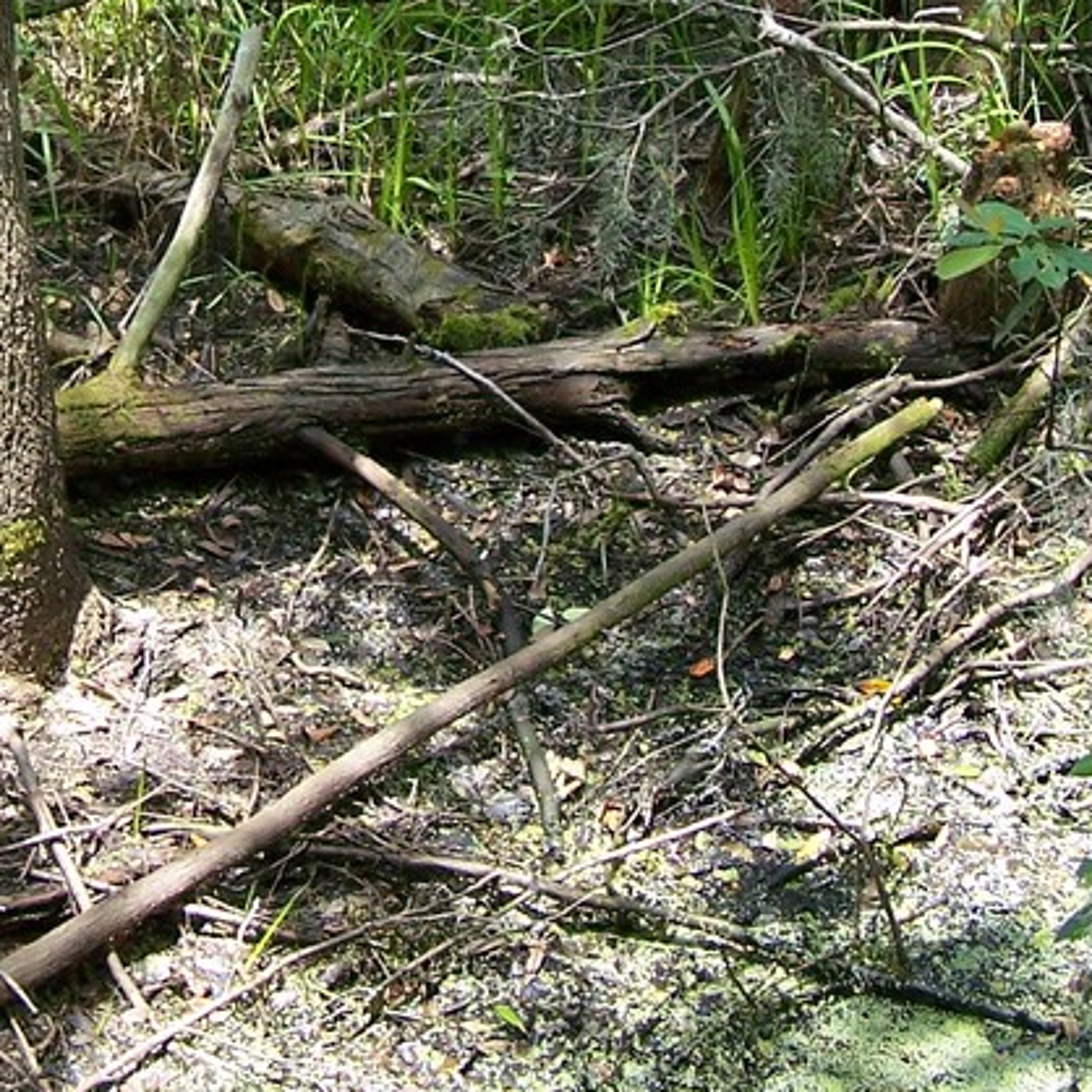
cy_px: 56
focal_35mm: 103
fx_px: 3676
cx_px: 285
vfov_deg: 16.6
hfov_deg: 16.8
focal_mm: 6.3
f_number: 2.8
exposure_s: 1/125
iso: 80
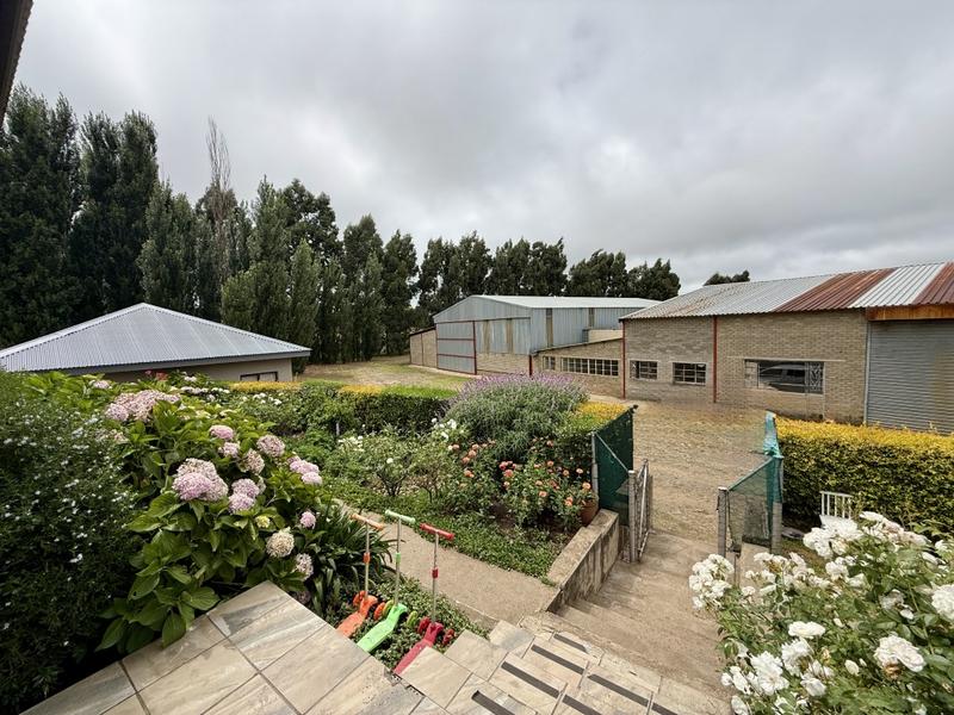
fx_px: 386
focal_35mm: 14
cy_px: 358
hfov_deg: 102.1
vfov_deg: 85.7
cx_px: 477
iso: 64
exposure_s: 1/2320
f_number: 2.2
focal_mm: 2.22
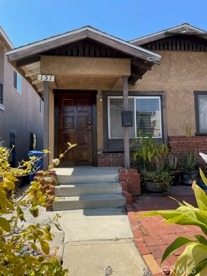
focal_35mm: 26
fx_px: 207
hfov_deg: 53.1
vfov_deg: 67.3
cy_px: 138
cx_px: 104
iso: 32
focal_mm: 4.2
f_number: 1.6
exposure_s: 1/1511
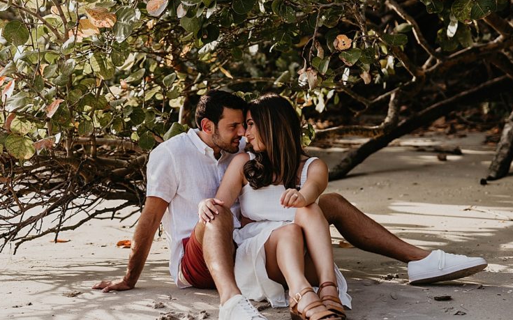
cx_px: 208
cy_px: 135
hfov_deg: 28.9
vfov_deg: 18.3
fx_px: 992
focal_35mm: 71
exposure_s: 1/2000
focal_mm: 50
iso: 200
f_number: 2
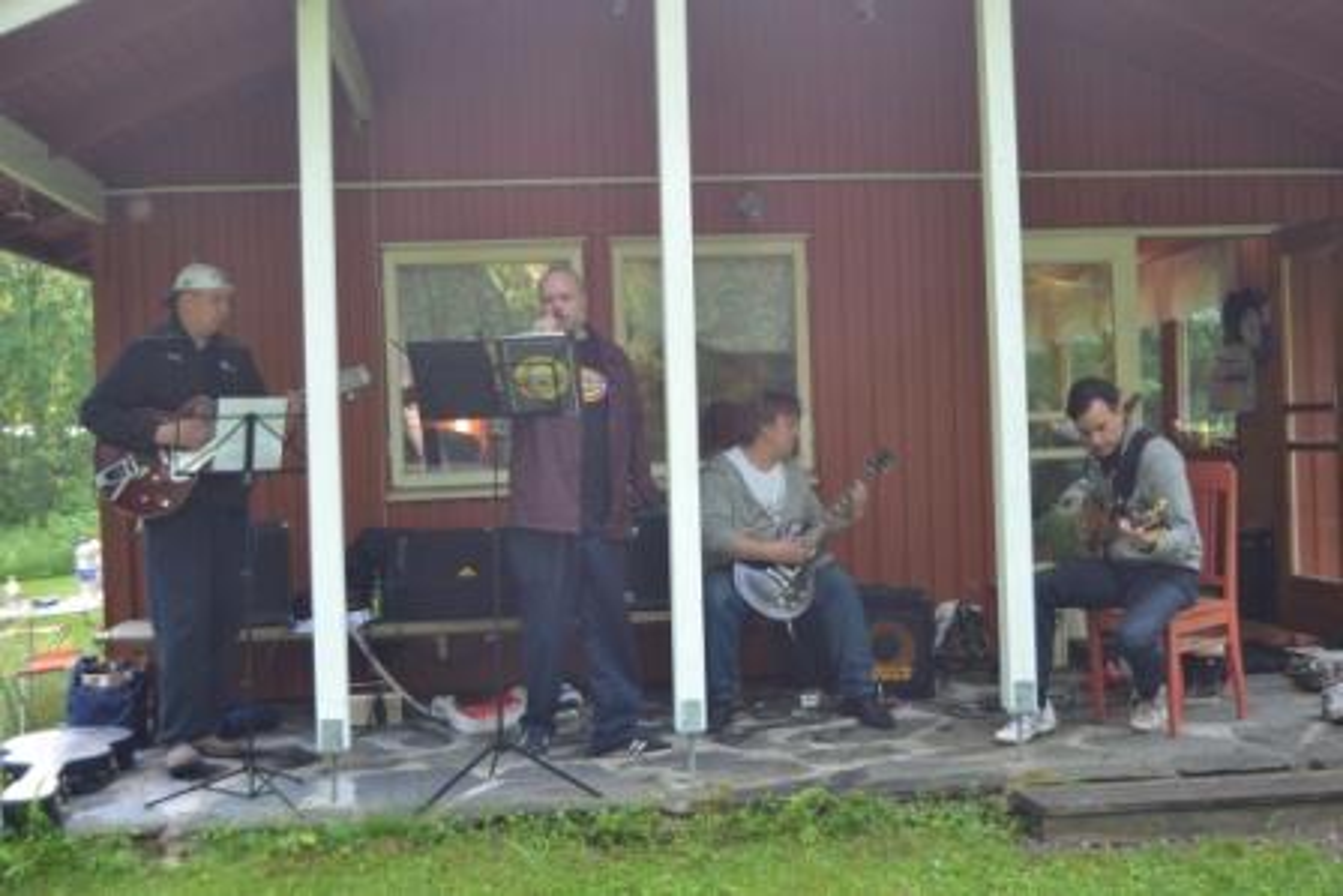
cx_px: 672
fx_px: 1567
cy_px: 448
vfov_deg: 31.9
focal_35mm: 42
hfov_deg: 46.4
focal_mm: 28
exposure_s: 1/60
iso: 500
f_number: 4
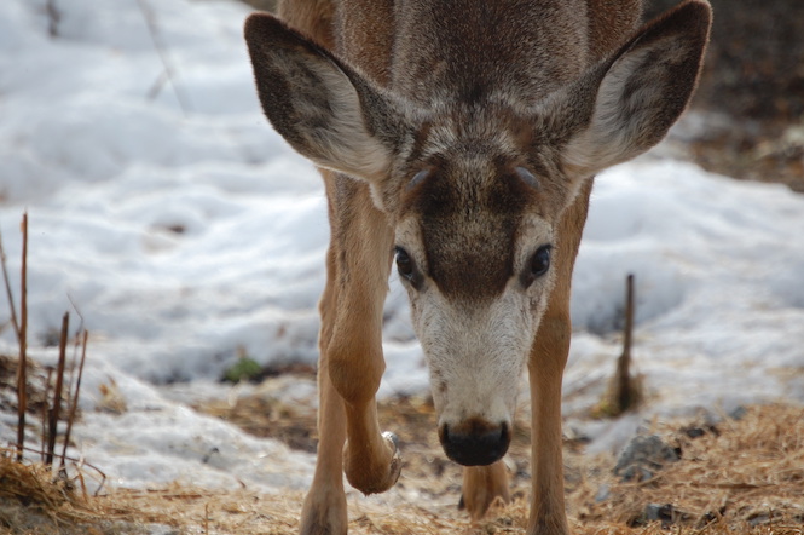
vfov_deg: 4.0
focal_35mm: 343
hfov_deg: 6.0
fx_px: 7653
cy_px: 286
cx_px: 400
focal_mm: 200
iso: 400
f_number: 5.6
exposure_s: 1/1600
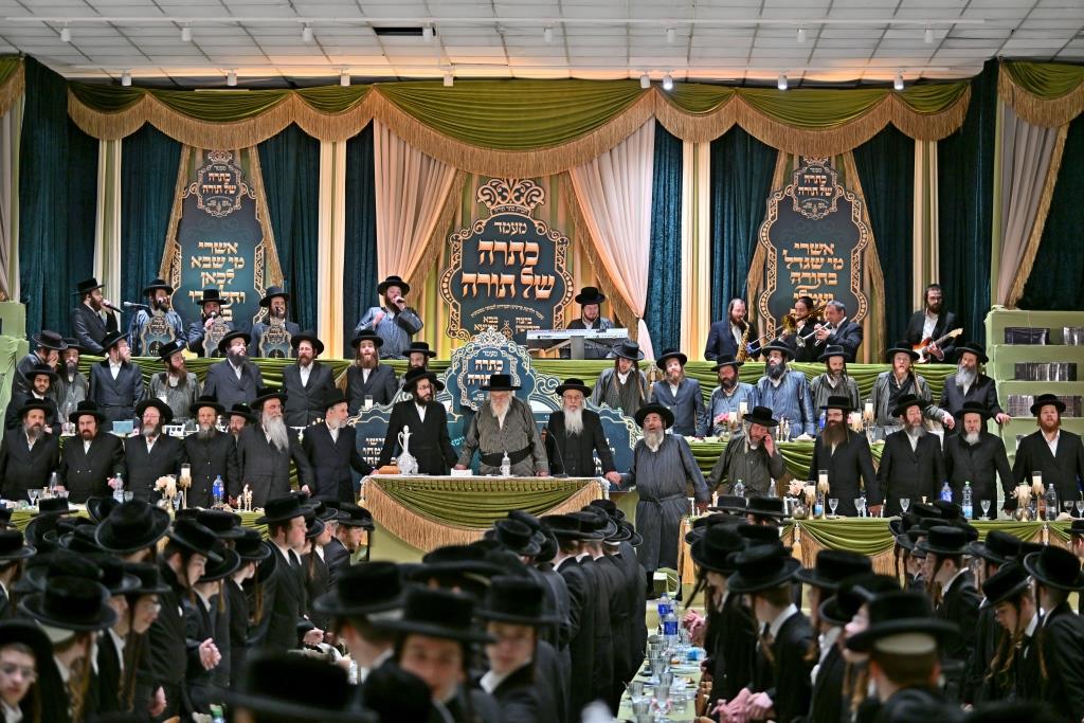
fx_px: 2951
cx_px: 542
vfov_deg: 14.0
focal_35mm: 98
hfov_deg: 20.8
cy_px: 362
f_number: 2.8
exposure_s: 1/160
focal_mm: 98
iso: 400
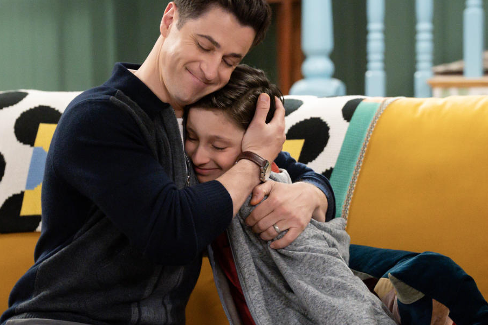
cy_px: 146
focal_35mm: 199
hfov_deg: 10.3
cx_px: 215
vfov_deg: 6.9
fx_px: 2697
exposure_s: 1/200
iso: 12800
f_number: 4
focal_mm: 150
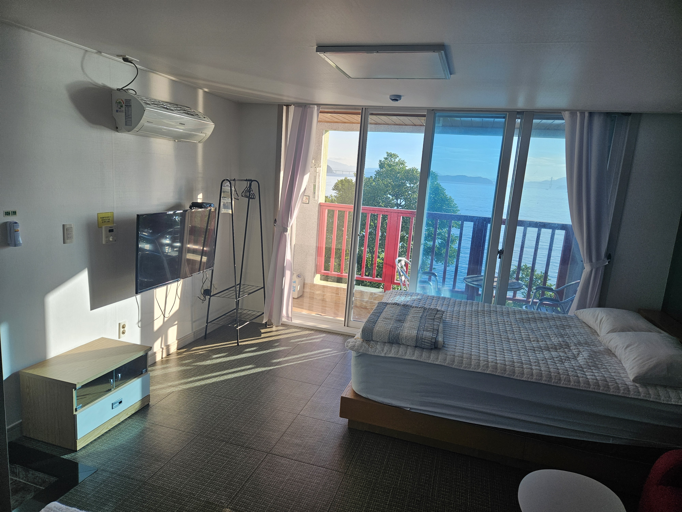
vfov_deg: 58.9
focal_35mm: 23
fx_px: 453
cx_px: 341
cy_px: 256
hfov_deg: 73.9
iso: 50
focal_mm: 5.4
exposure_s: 1/719
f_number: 1.8
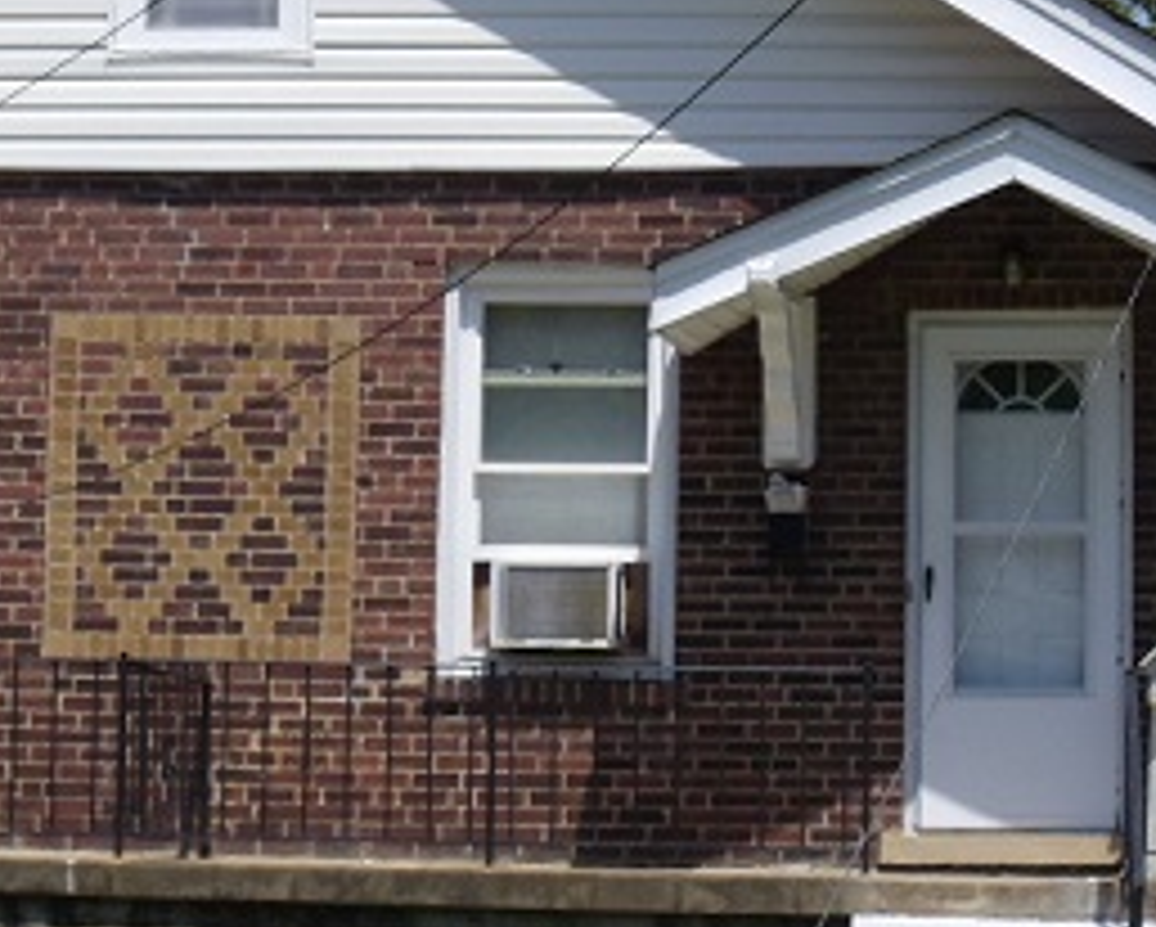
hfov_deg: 12.4
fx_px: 5307
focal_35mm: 155
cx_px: 229
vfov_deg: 10.0
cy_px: 284
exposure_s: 1/824
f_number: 4.2
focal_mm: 12.22
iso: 80
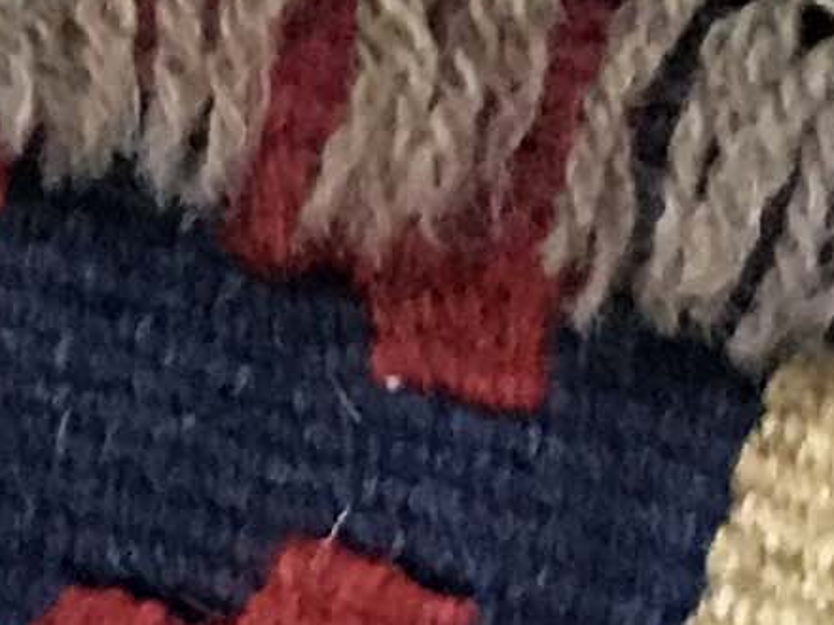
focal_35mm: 266
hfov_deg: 7.3
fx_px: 6409
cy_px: -1445
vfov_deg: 5.2
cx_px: -366
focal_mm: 4.15
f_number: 2.2
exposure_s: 1/17
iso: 500
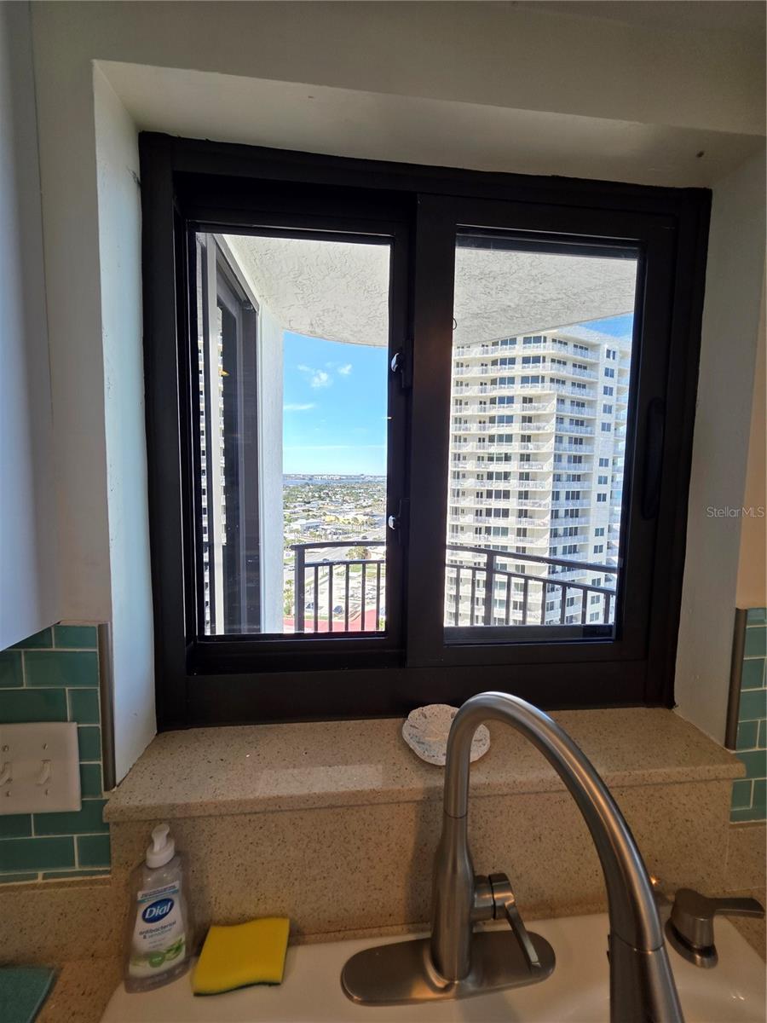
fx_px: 384
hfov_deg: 89.9
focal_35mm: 13
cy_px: 512
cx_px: 384
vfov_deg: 106.2
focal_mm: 2.2
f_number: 1.9
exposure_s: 1/120
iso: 32
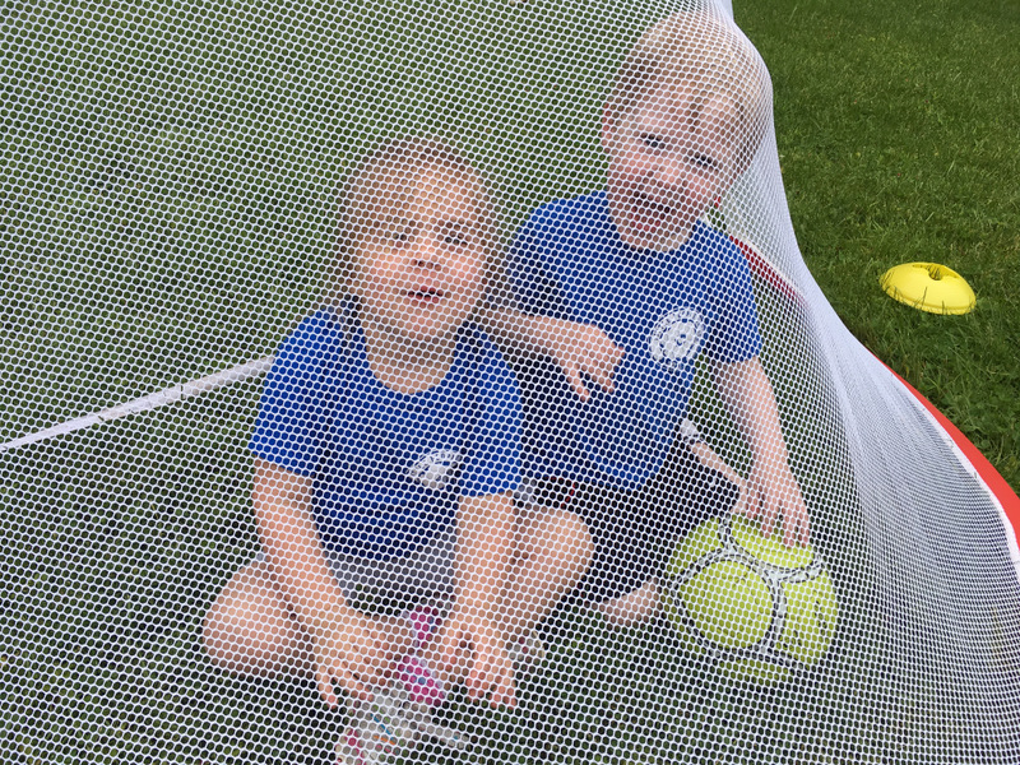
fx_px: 855
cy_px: 382
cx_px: 510
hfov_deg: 61.7
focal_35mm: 29
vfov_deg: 48.2
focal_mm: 4.15
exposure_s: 1/358
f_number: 2.2
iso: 25
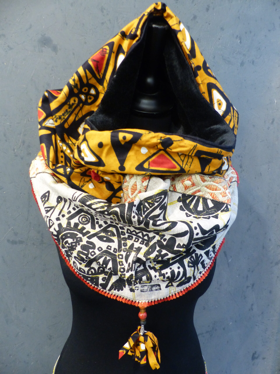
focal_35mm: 25
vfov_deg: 69.4
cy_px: 187
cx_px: 140
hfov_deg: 54.9
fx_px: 270
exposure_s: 1/10
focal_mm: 4.5
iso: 400
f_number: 2.8
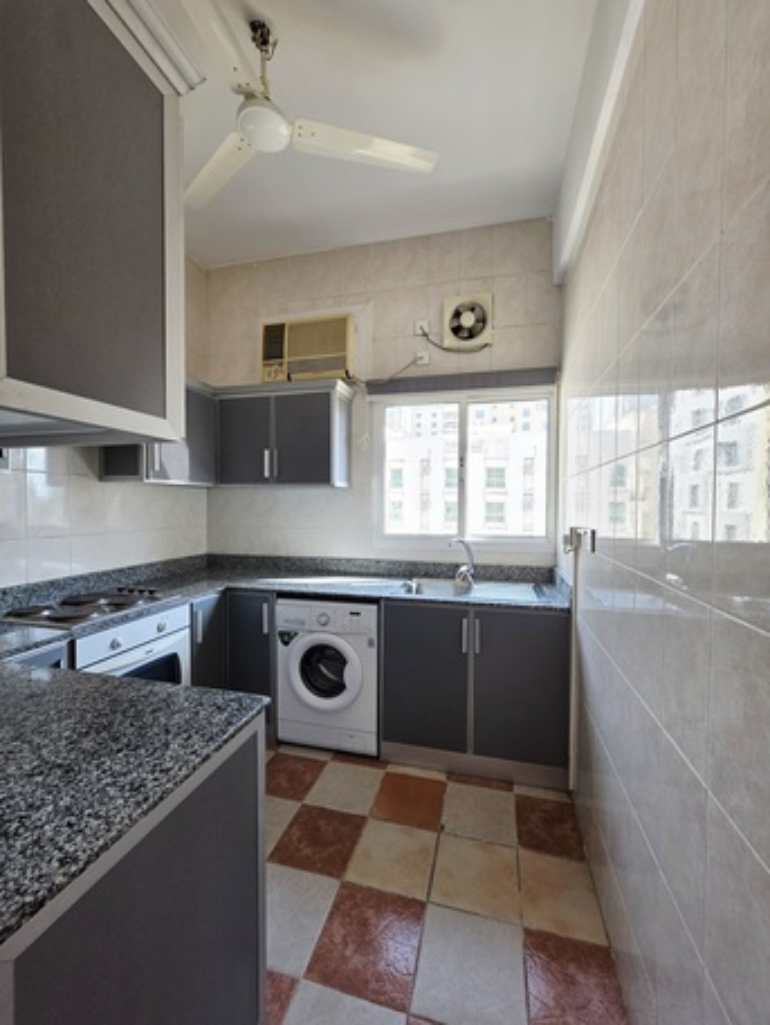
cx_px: 385
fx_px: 385
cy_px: 512
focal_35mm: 13
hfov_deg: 89.9
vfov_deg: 106.2
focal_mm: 2.2
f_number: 1.9
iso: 40
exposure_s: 1/143
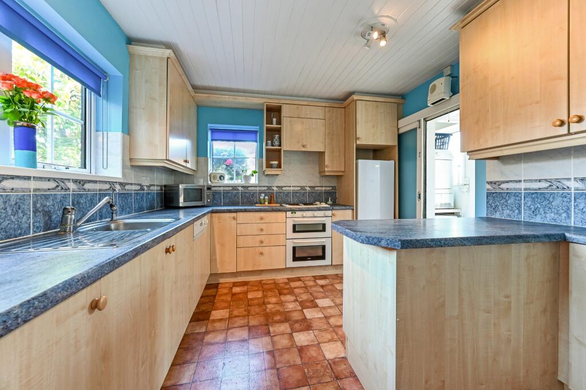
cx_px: 293
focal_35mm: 14
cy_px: 195
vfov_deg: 81.2
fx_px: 228
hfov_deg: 104.3
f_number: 8
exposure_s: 1/8
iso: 400
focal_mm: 14
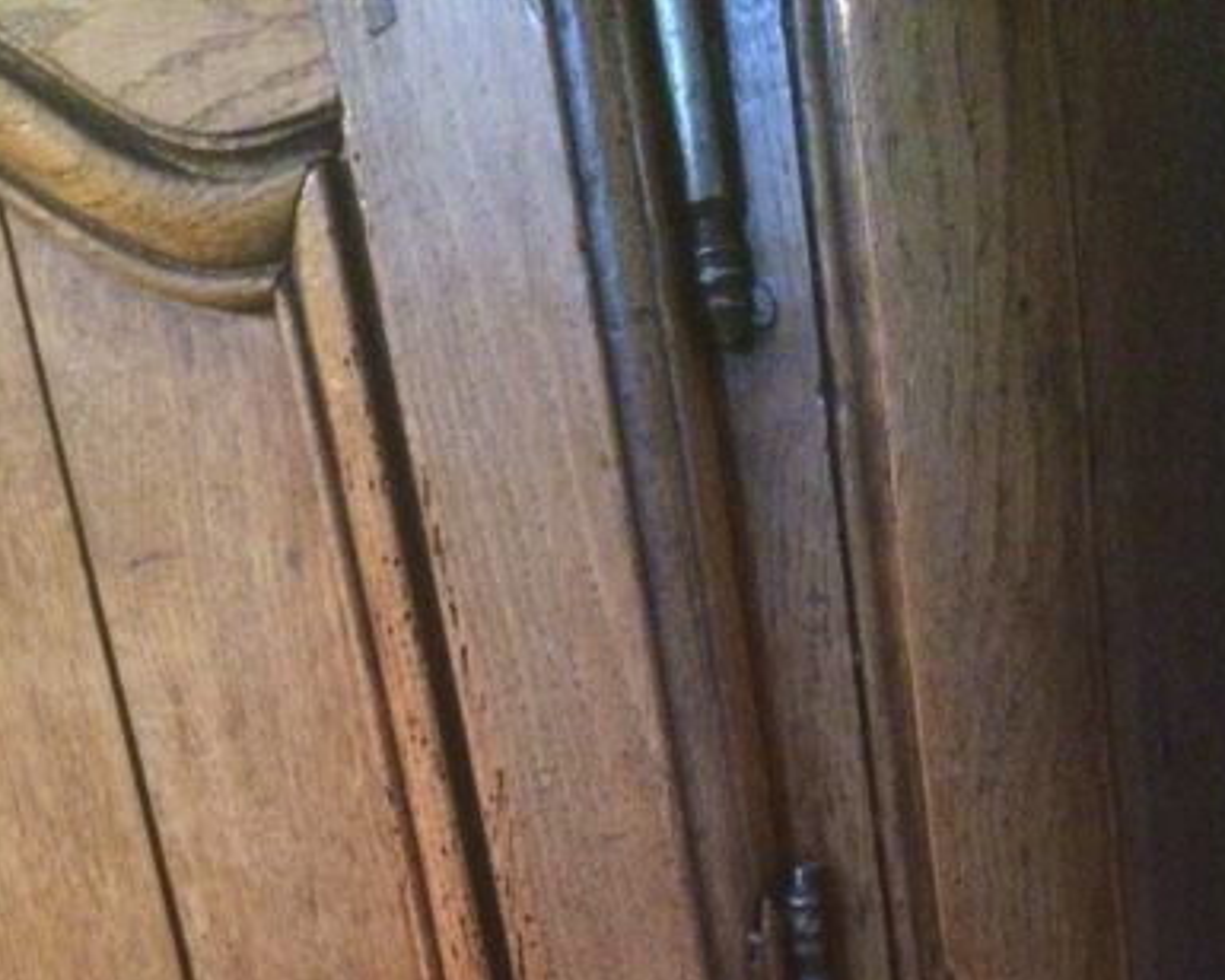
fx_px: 1704
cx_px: 649
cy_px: 1015
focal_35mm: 47
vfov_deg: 29.6
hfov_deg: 39.5
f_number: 2.2
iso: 1250
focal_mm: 4.15
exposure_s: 1/17
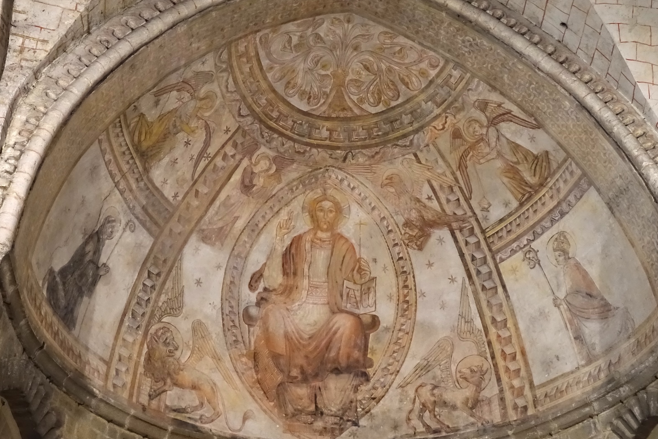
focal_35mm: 46
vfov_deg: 29.2
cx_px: 344
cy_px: 223
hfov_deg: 42.7
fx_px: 841
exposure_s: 1/40
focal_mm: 14.53
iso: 4000
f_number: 4
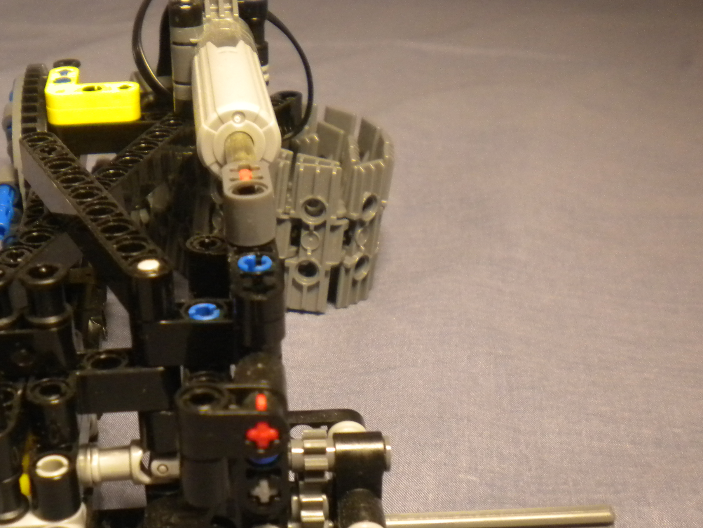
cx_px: 204
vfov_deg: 27.3
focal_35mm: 53
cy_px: 358
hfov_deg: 35.6
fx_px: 1076
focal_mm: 6.3
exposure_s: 1/31.8
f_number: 3.1
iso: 400
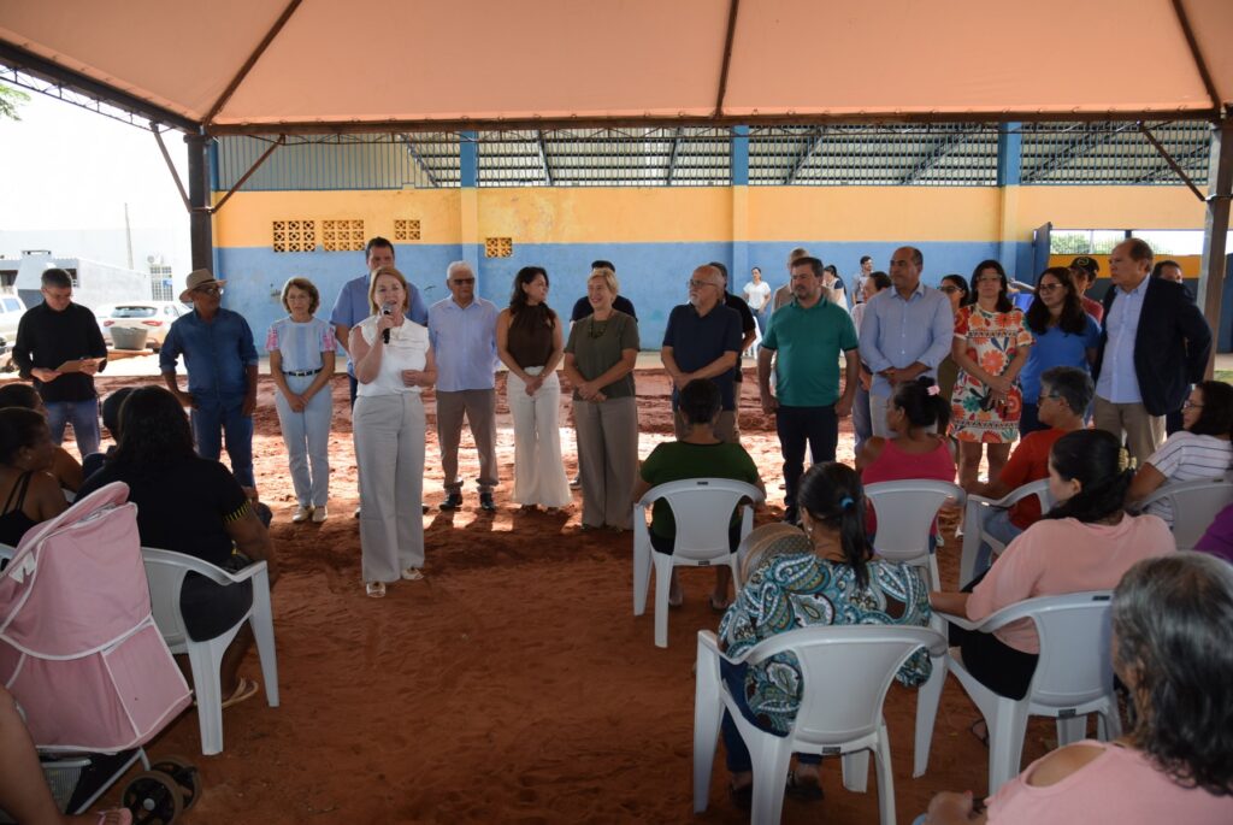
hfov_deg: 67.3
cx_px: 616
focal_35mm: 27
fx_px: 926
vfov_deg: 48.0
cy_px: 412
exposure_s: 1/125
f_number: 5.6
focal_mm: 18
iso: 180
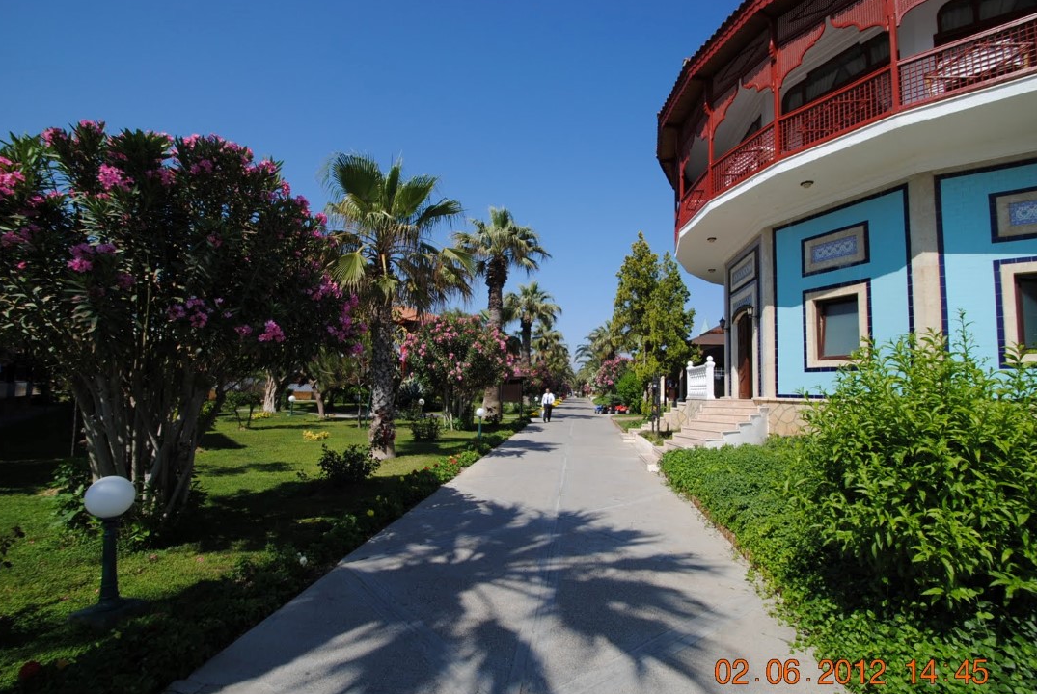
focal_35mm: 16
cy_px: 358
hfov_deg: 96.6
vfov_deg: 73.9
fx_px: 462
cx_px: 541
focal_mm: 10
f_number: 8
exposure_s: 1/250
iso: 100
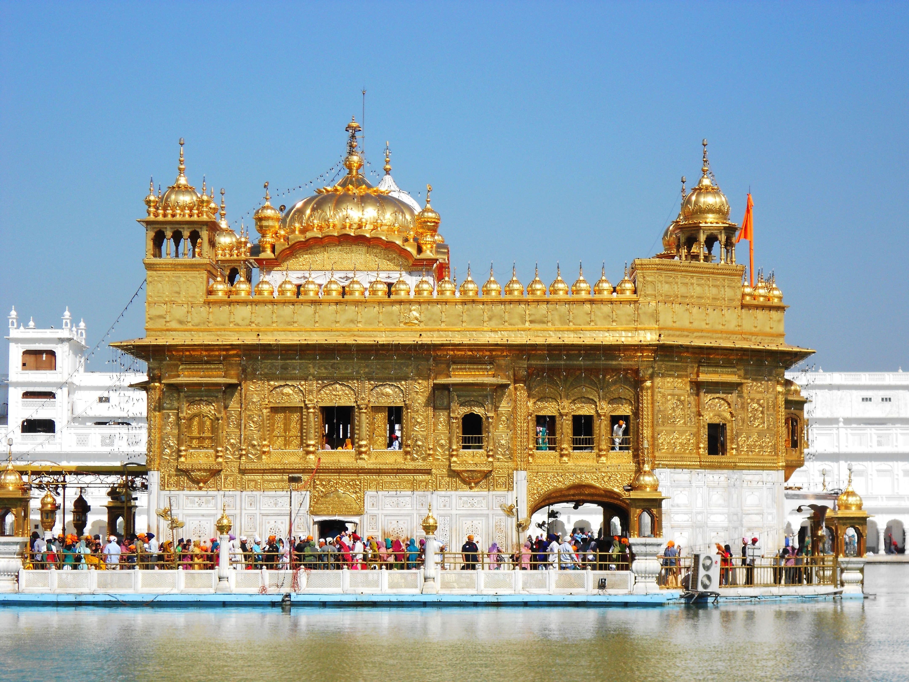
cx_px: 454
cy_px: 341
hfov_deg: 22.8
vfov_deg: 17.2
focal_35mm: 86
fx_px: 2258
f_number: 6.3
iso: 80
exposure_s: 1/400
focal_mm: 15.4
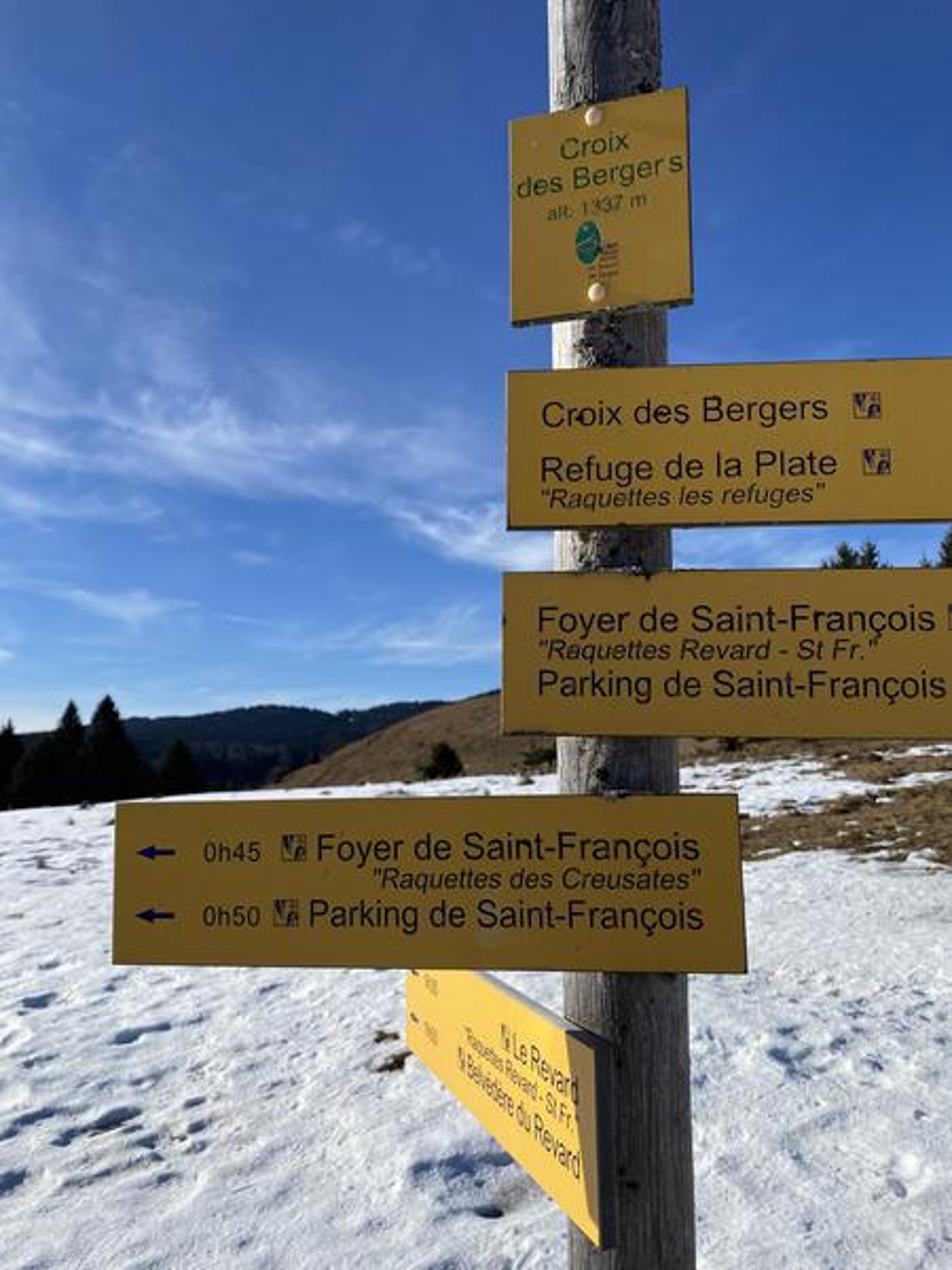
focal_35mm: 26
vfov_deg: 67.3
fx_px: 953
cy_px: 635
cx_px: 476
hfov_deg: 53.1
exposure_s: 1/7692
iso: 32
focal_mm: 4.25
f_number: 1.8
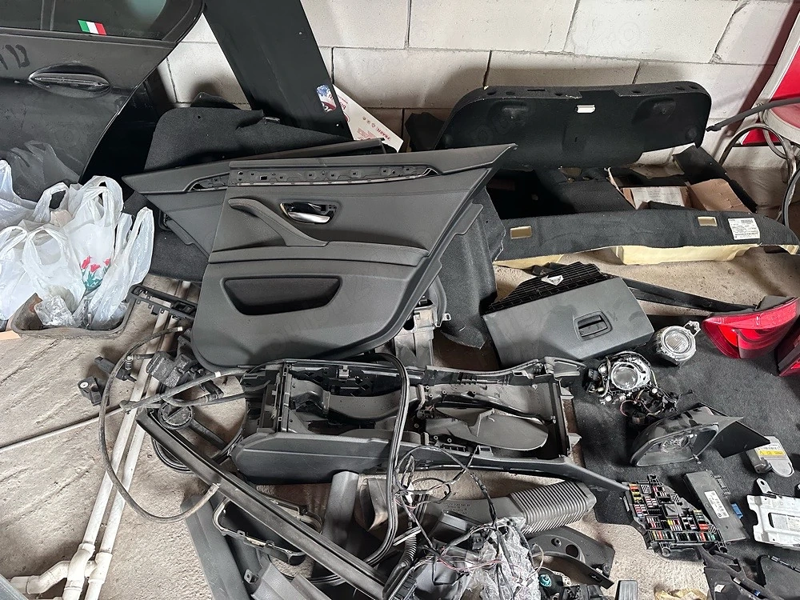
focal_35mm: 24
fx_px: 555
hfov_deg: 71.6
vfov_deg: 56.8
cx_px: 400
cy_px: 300
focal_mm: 6.86
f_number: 1.78
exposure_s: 1/60
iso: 640
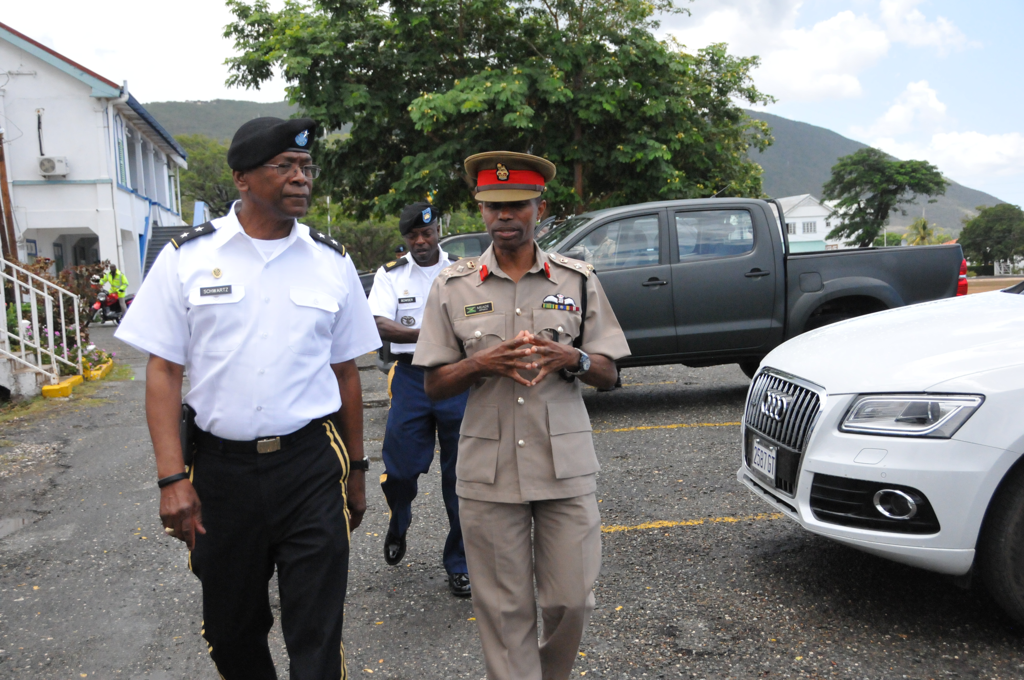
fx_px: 1151
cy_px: 340
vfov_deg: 32.9
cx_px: 512
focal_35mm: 40
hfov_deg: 48.0
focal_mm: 27
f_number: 4.5
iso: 2500
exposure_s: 1/8000
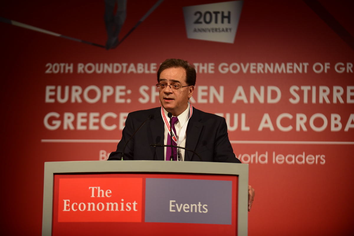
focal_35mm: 116
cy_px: 118
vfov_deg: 11.8
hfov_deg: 17.6
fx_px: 1141
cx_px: 177
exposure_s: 1/400
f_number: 2.8
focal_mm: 116
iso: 1600
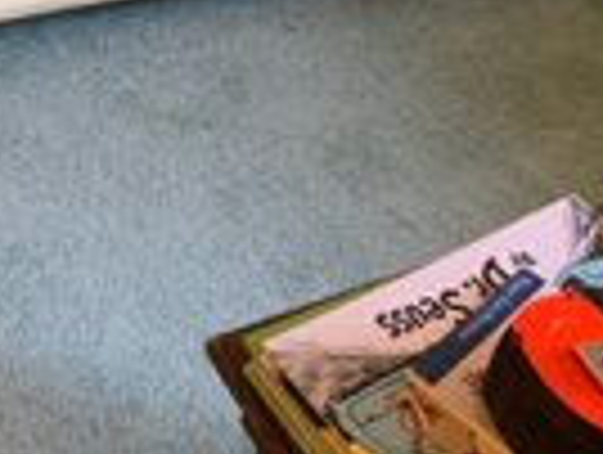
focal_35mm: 74
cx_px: 88
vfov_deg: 18.7
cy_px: -115
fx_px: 1291
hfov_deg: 25.6
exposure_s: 1/60
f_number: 1.8
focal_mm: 3
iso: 160
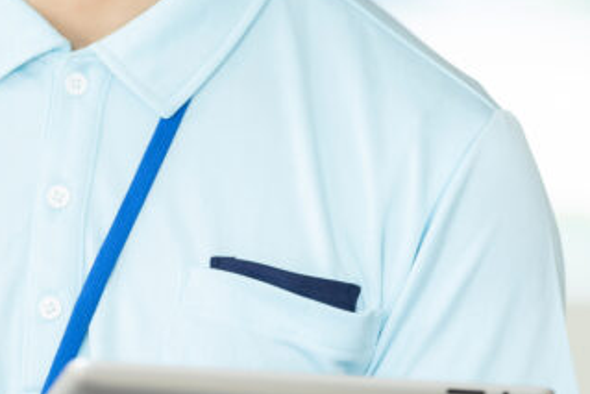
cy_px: -89
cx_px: -244
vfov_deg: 3.2
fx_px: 7099
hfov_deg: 4.7
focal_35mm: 433
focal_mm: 135
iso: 640
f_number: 2.5
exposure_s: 1/200
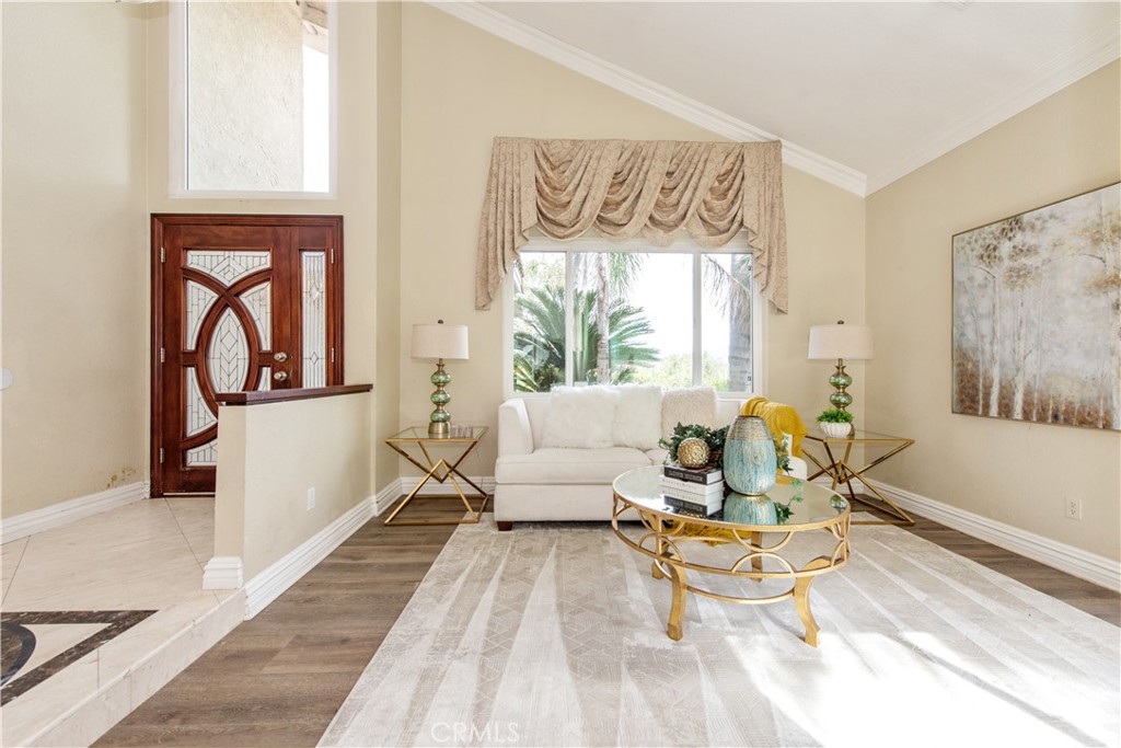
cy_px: 374
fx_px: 436
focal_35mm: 14
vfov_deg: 81.2
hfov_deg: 104.2
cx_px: 560
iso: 250
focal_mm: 14
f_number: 5.6
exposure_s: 1/125
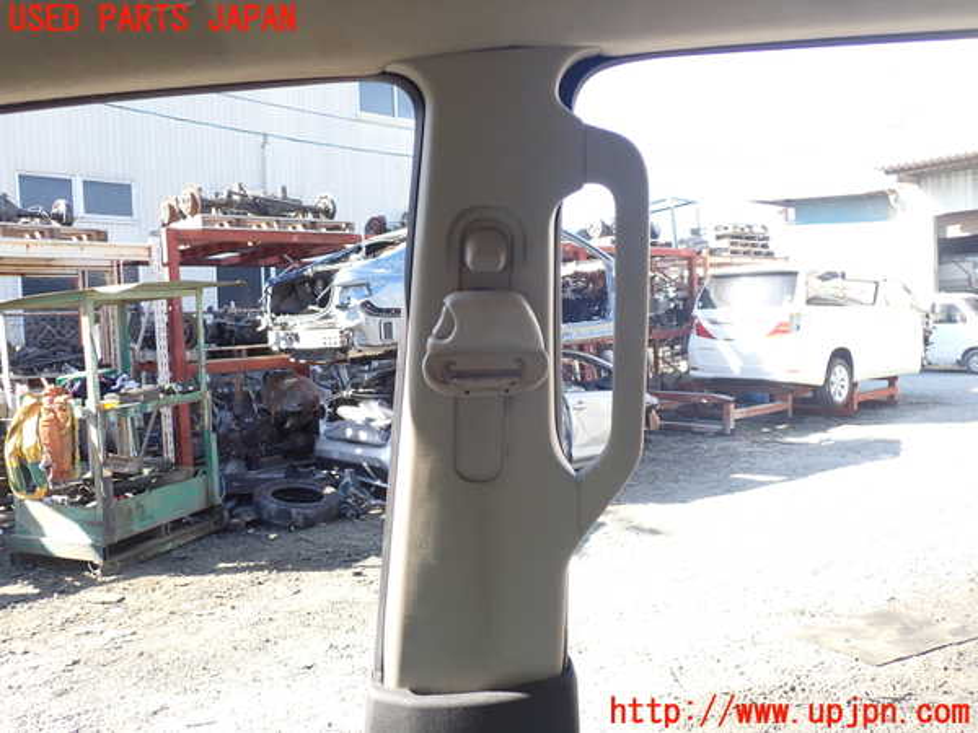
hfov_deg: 60.0
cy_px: 366
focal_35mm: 30
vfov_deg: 46.8
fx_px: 848
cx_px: 489
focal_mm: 5.4
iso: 100
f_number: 3.2
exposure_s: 1/125
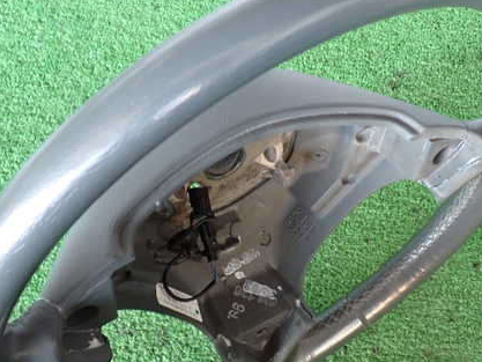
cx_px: 251
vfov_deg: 31.5
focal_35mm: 46
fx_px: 641
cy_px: 171
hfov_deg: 41.2
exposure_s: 1/40
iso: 200
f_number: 2.4
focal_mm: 5.79
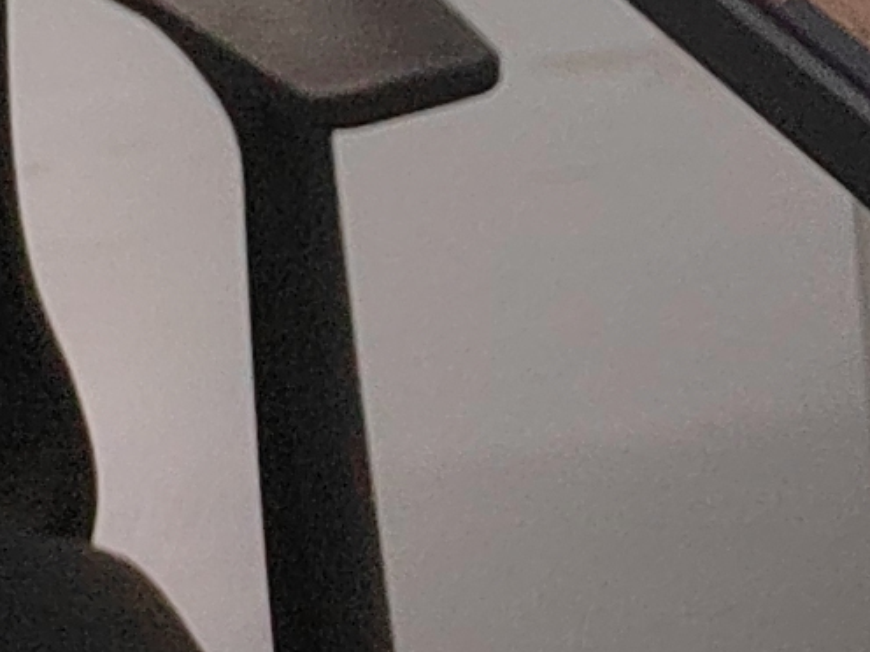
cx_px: 3073
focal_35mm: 181
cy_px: -1069
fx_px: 4549
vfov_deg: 7.5
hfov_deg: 8.2
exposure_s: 1/100
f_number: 1.9
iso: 1009
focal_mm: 5.52
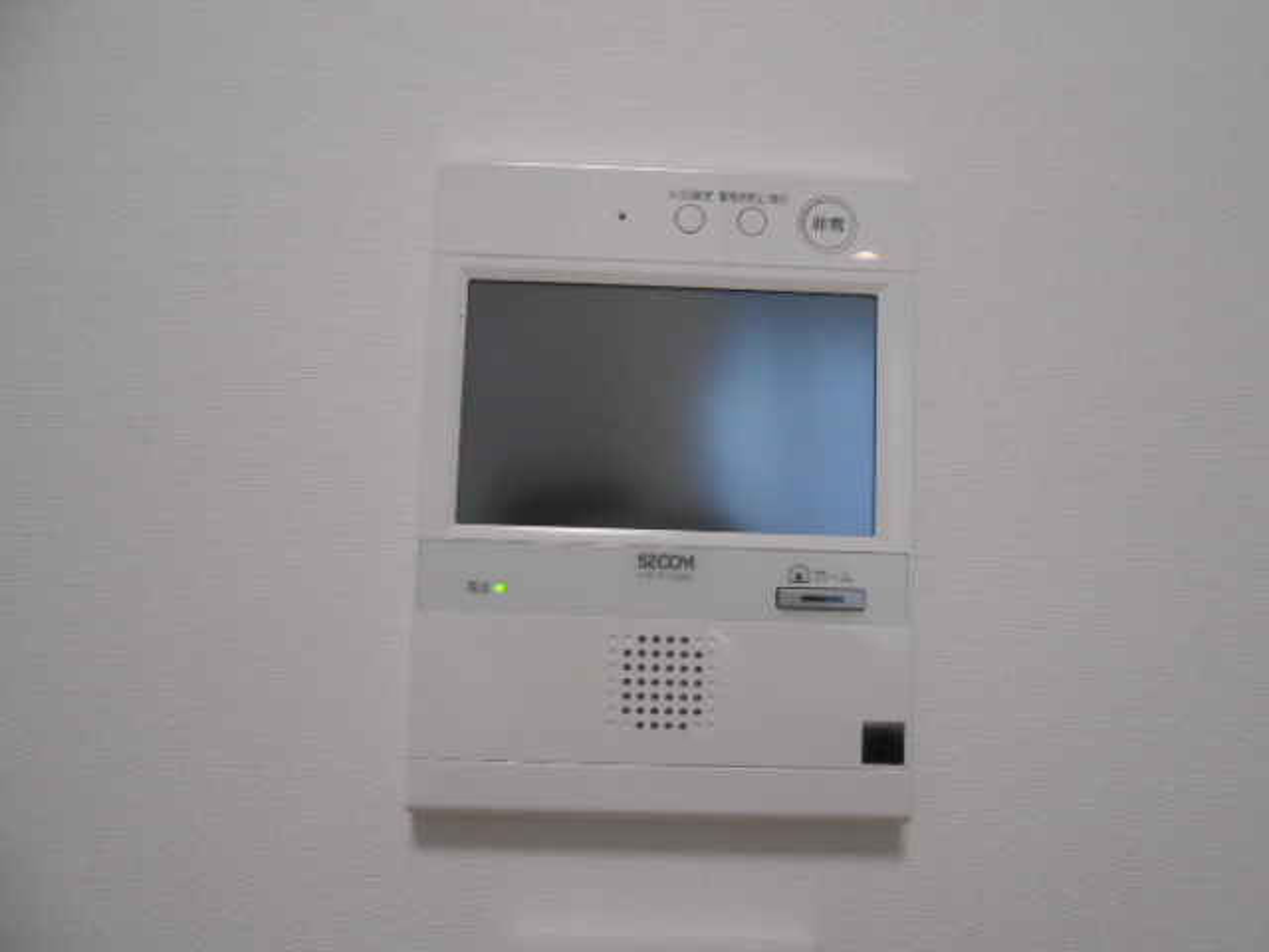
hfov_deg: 67.3
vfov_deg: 53.1
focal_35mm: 26
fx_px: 953
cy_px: 476
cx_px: 634
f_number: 3.5
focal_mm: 4.6
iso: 500
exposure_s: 1/125
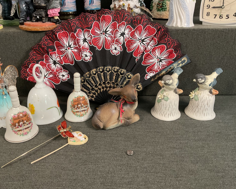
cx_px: 109
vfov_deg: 47.1
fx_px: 216
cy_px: 93
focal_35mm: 31
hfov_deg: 57.1
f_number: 1.8
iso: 250
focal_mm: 3
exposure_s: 1/60
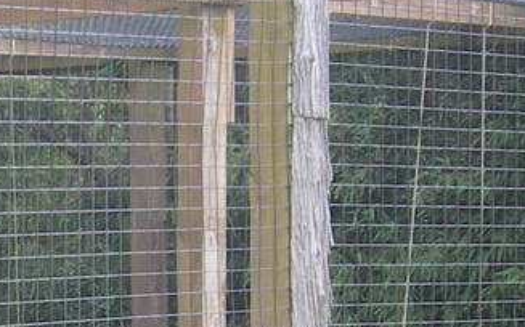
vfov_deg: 6.5
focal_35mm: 197
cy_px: 633
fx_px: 2817
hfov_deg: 10.4
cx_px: -151
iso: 50
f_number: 2.8
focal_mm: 7.8
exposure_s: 1/149
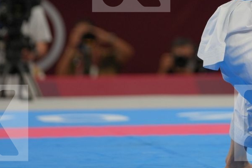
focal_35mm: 503
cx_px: 273
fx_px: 3522
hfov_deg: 4.1
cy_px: -26
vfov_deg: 2.7
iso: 400
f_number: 2.8
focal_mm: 168
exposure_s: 1/1000
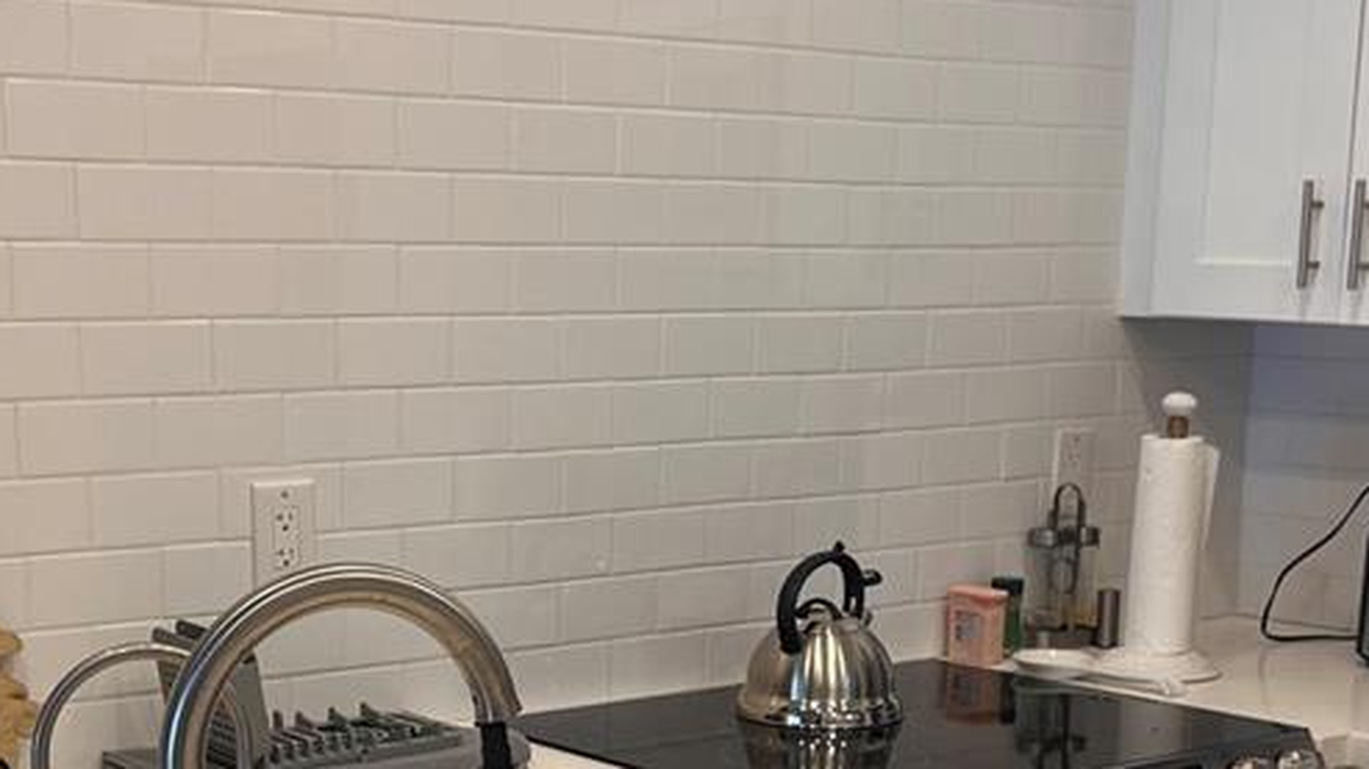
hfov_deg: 30.5
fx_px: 2504
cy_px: 750
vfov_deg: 17.1
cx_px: 597
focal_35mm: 69
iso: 50
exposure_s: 1/120
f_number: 1.5
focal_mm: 5.7
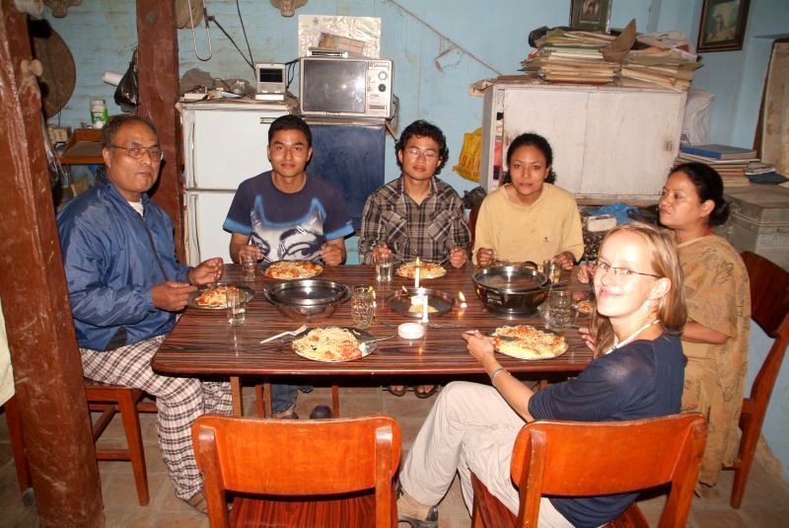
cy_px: 264
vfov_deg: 48.0
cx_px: 394
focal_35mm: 27
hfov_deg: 67.3
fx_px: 592
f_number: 3.5
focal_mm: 18
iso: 160
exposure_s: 1/60
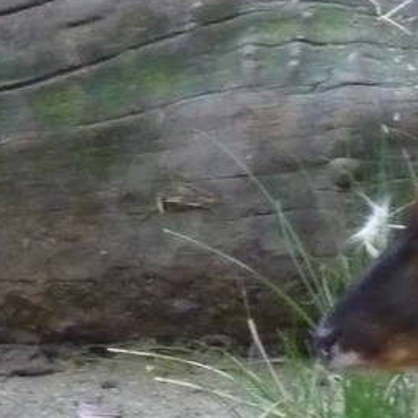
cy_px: 382
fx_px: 9331
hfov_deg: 2.6
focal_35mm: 683
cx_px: 486
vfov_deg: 2.6
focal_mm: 21.8
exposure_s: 1/100
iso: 800
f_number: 4.7
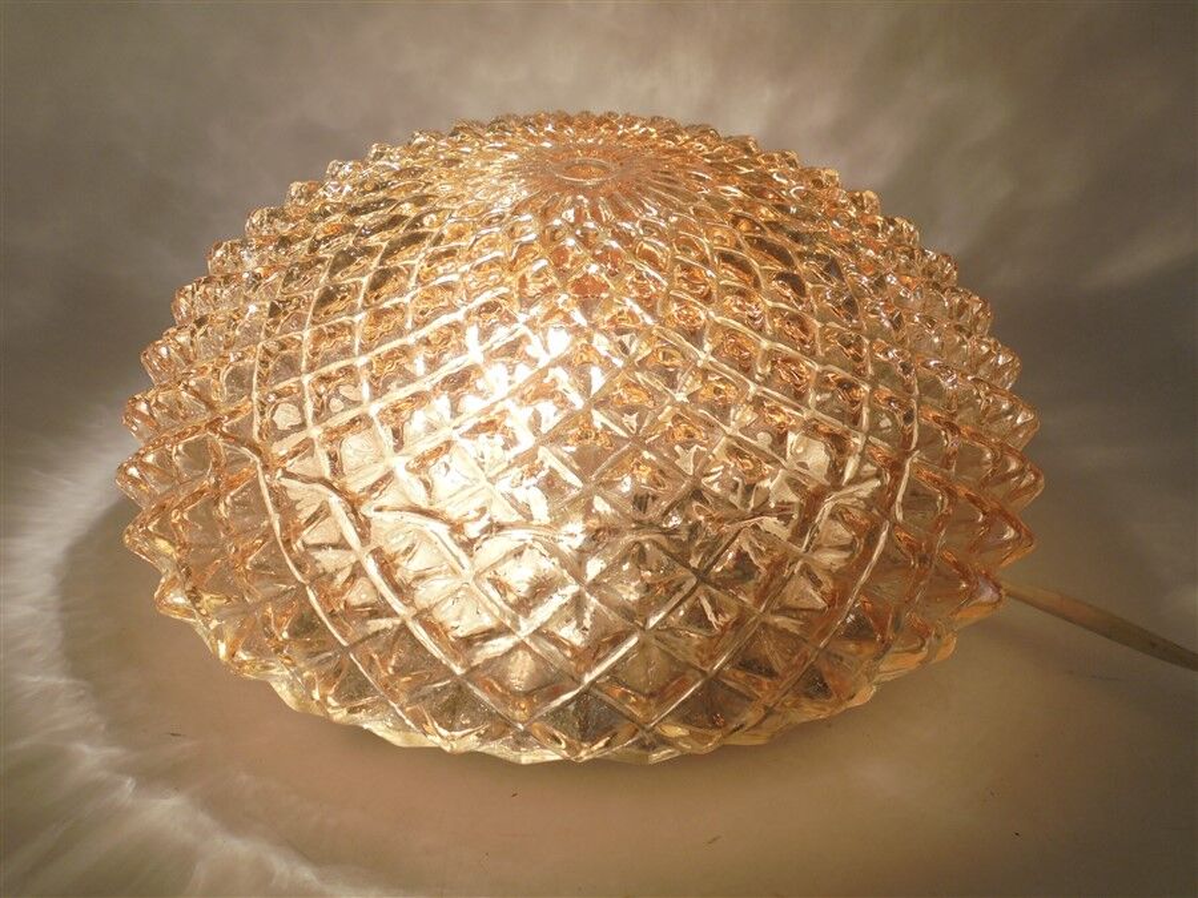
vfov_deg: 37.7
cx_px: 599
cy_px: 449
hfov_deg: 49.0
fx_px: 1315
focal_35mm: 38
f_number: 4.2
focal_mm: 6.9
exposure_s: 1/100
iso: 100
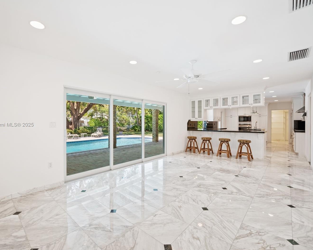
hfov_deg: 93.0
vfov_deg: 80.4
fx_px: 148
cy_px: 125
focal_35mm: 16
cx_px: 148
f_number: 2.8
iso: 100
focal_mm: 14
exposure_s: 1/20
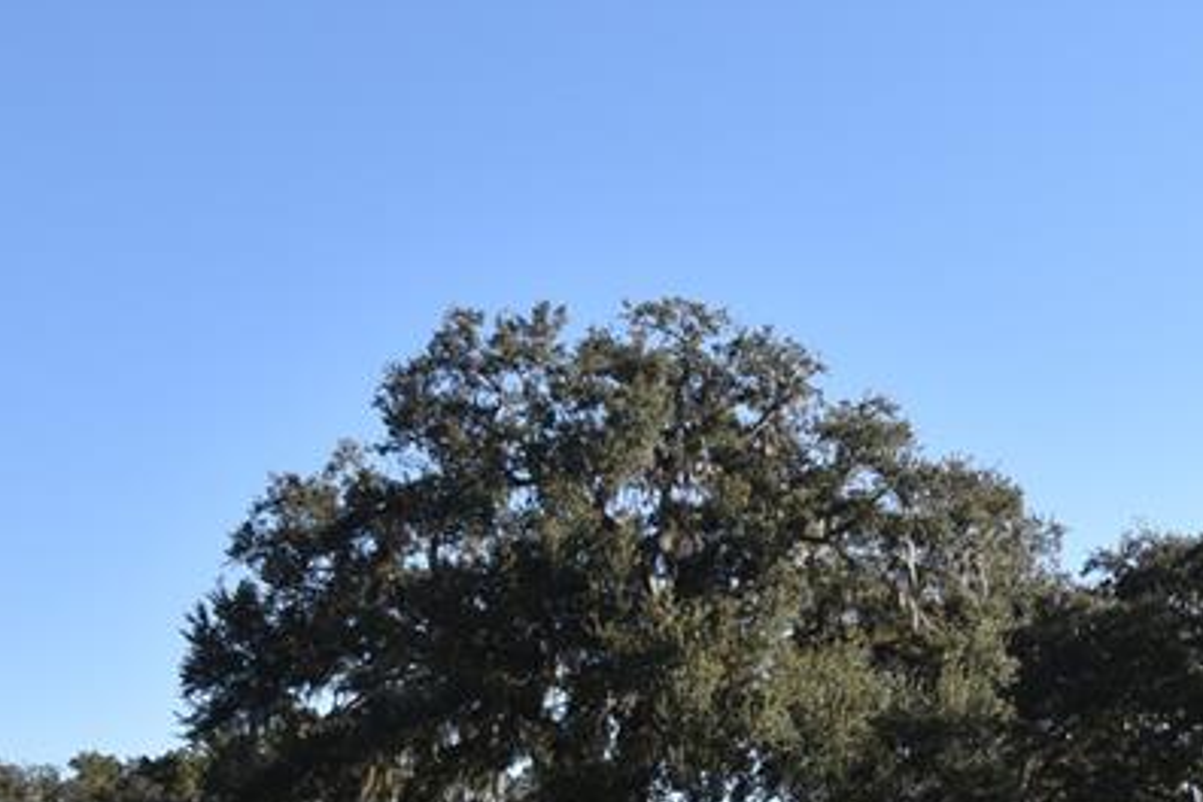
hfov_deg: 28.8
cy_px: 731
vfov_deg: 21.4
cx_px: 1382
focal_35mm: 62
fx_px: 2072
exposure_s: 1/640
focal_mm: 24
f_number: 13
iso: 1250
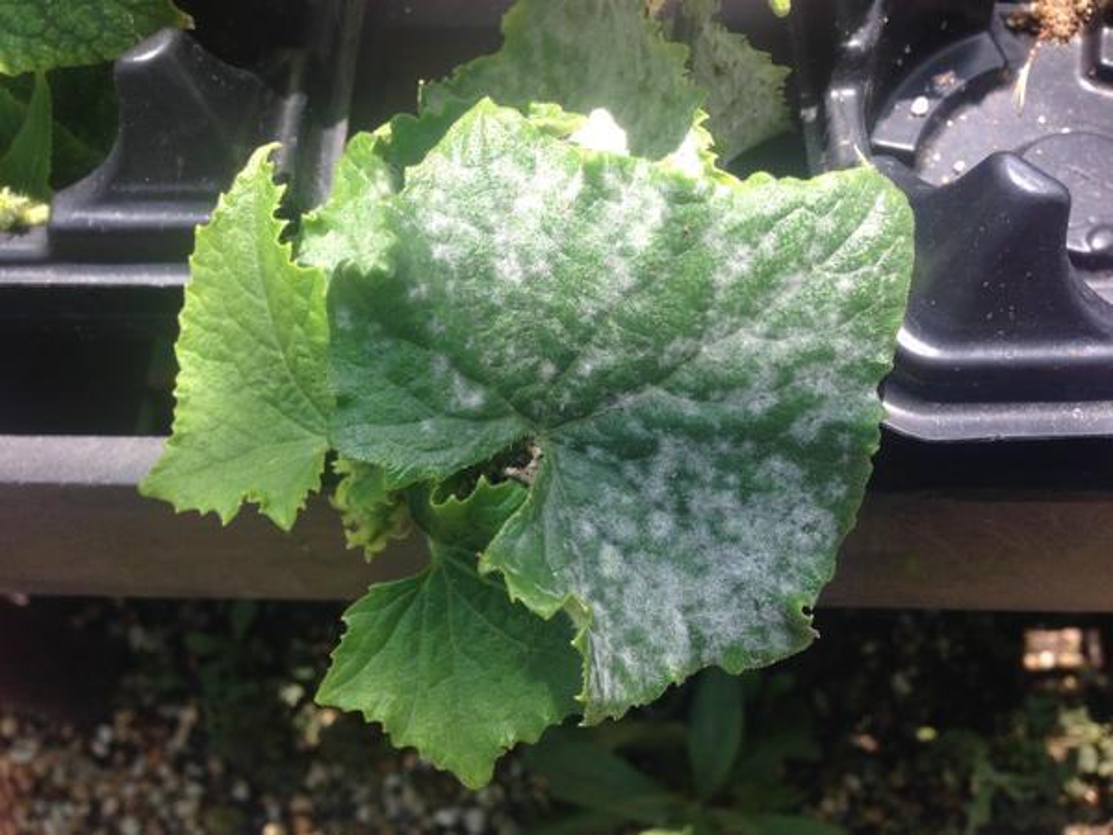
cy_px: 418
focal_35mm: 33
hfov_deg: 55.4
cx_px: 556
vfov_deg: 42.9
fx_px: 1061
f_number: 2.4
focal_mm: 4.12
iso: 50
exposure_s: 1/488
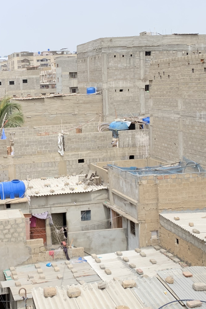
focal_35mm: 54
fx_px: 463
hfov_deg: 24.3
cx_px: 21
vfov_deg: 36.8
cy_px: 129
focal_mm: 4.25
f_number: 1.8
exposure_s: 1/1350
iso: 25
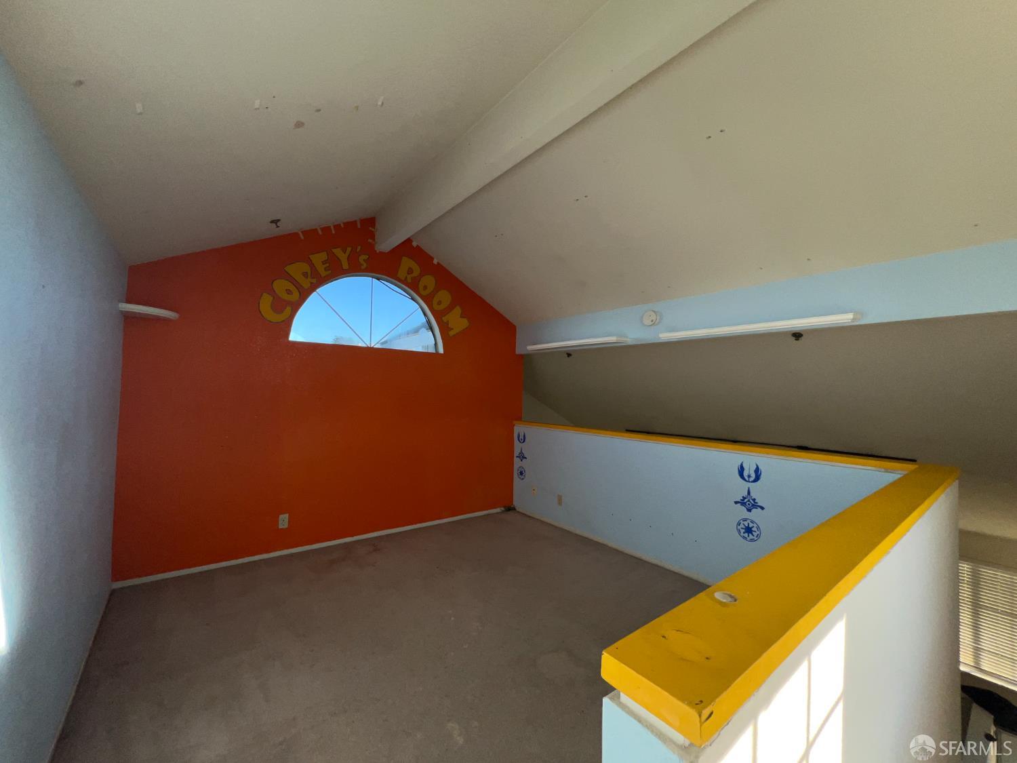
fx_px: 382
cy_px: 382
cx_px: 508
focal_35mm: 13
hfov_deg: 106.2
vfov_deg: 89.9
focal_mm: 1.57
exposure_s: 1/592
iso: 25
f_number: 1.8
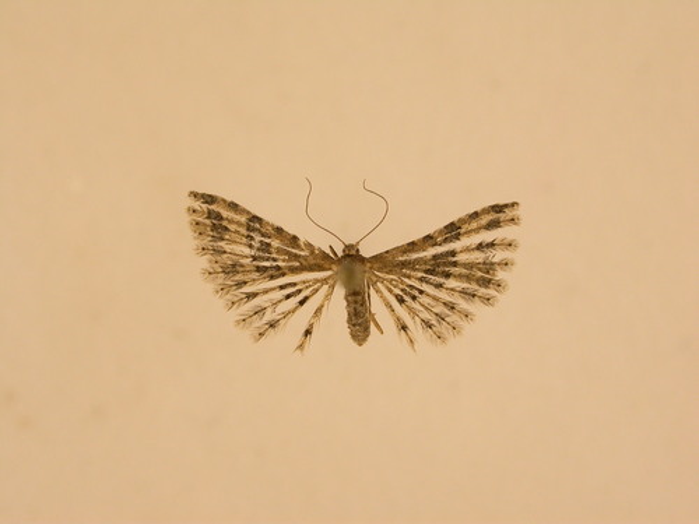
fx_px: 2080
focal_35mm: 103
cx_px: 350
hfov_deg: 19.1
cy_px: 262
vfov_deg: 14.4
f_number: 6.4
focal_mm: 21.3
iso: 100
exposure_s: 1/457
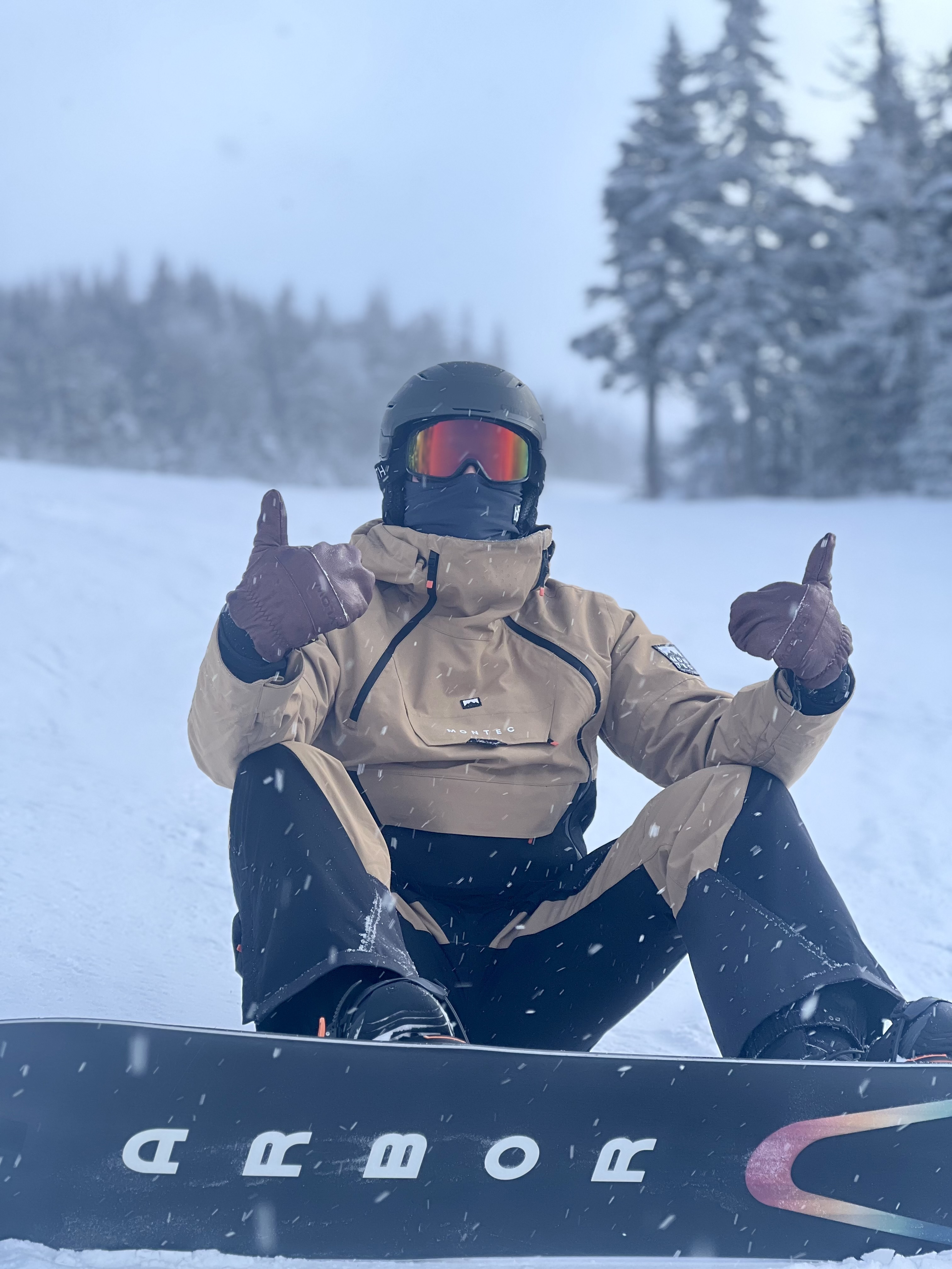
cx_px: 476
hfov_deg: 19.1
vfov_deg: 25.3
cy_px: 634
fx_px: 2824
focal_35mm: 77
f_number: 2.8
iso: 25
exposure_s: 1/139
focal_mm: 9
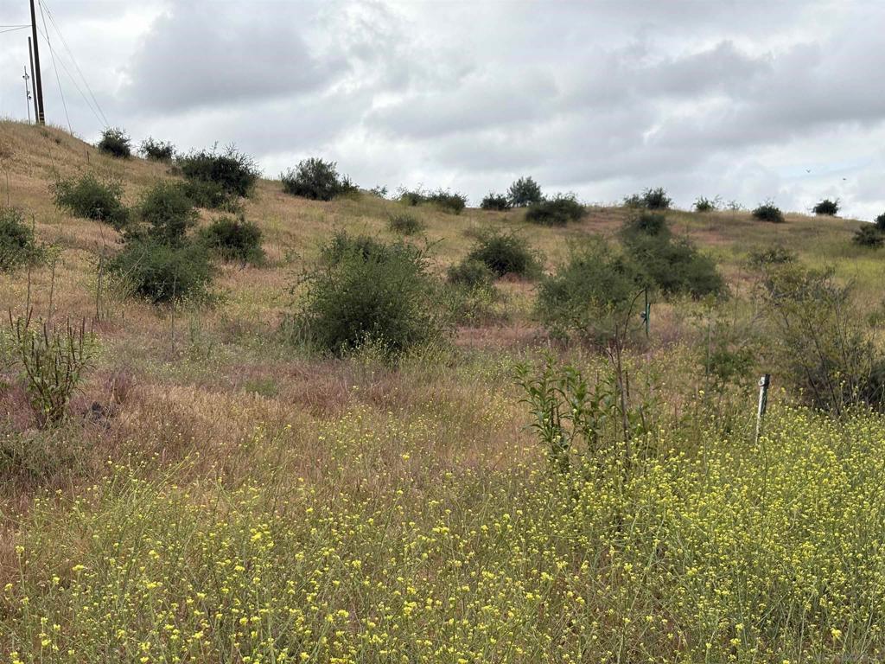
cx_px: 442
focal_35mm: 52
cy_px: 332
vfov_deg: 28.0
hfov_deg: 36.8
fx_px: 1329
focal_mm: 5.96
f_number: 1.6
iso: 32
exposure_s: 1/1901
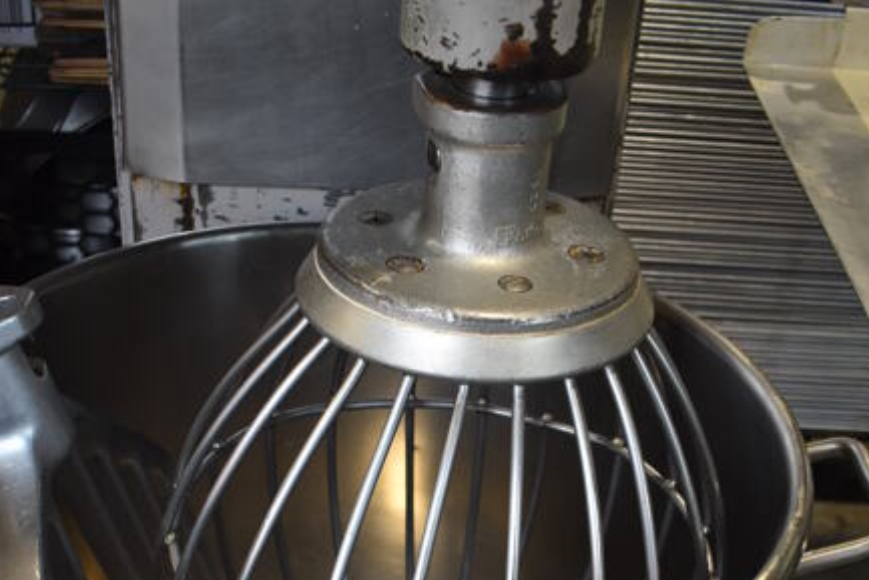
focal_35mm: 57
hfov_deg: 34.9
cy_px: 707
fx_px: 1376
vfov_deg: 21.9
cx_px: 339
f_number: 3.5
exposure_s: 1/160
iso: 800
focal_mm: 18
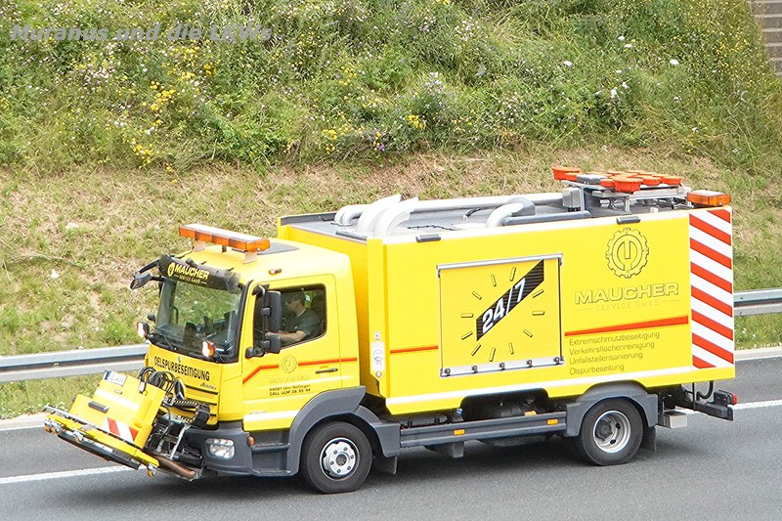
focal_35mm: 82
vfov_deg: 16.6
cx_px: 391
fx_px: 1788
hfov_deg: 24.7
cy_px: 260
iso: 2000
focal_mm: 54.9
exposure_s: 1/2000
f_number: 5.6
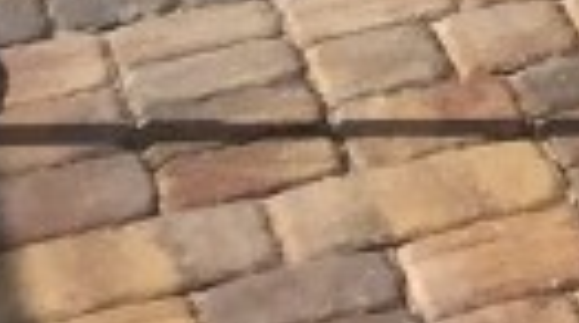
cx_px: 1207
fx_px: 4059
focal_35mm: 265
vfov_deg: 4.3
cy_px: -916
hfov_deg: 7.8
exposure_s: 1/2146
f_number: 2.4
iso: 25
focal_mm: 3.3
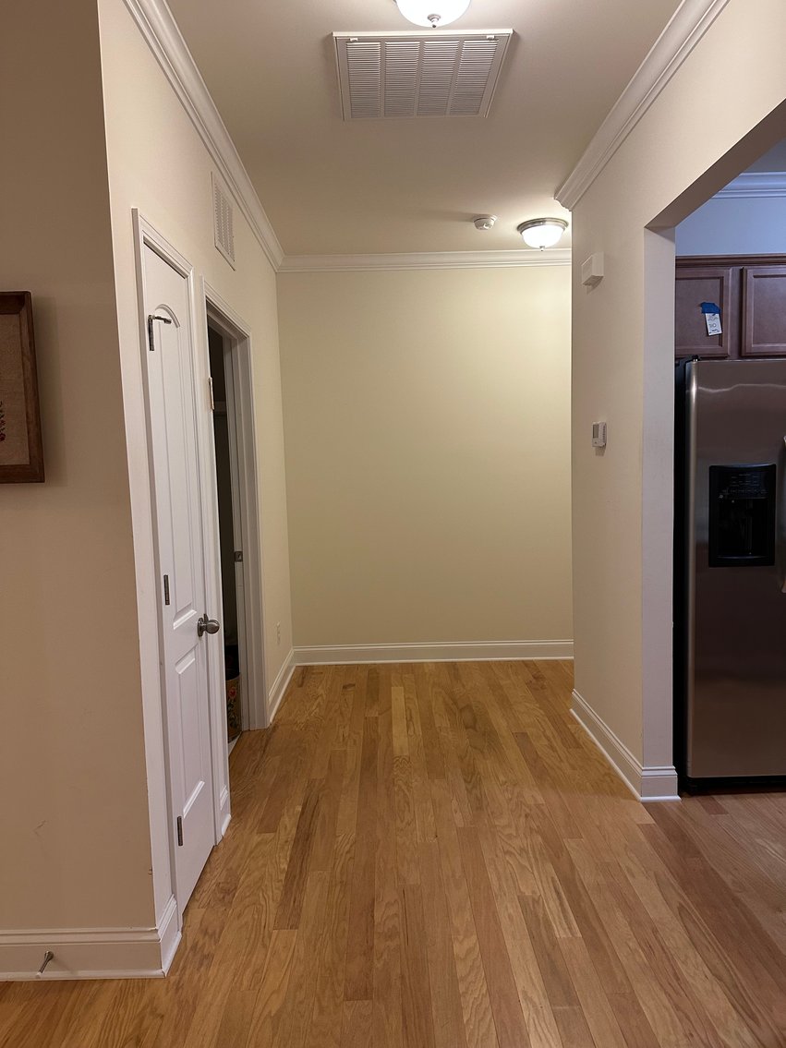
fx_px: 727
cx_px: 393
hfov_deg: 56.8
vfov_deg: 71.6
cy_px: 524
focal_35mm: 24
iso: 250
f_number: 1.78
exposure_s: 1/60
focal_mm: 6.86
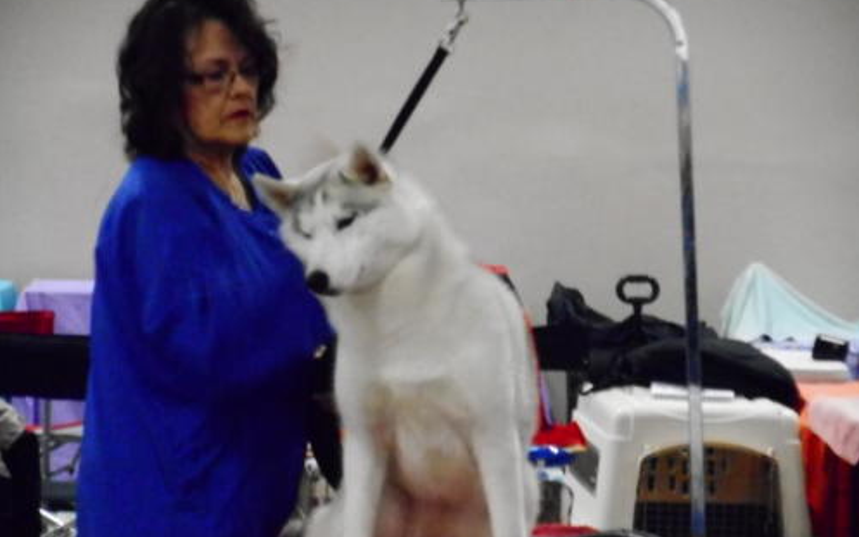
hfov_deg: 12.8
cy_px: 312
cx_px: 430
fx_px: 3817
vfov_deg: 8.1
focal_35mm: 163
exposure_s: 1/13
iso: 1600
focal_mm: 27.4
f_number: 6.2
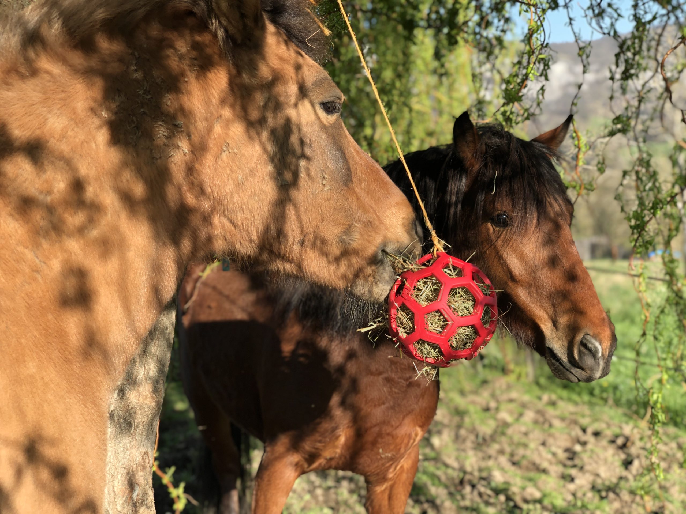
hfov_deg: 36.8
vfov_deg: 28.0
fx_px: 1031
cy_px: 257
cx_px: 343
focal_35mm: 52
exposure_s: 1/249
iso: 16
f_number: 2.4
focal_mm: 6
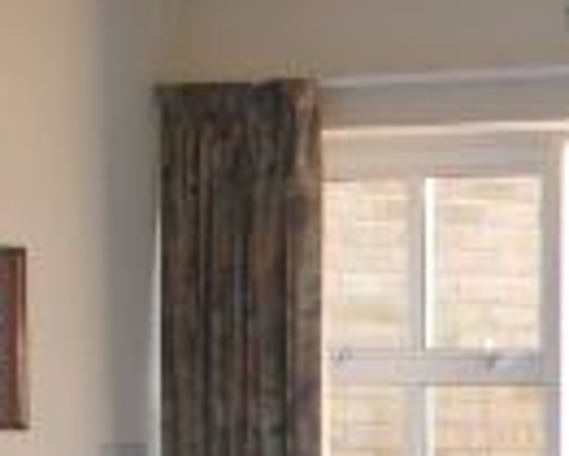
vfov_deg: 6.4
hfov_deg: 7.7
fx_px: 3910
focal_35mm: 232
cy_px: 1005
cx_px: 1364
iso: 200
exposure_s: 1/60
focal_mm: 18
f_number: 3.5
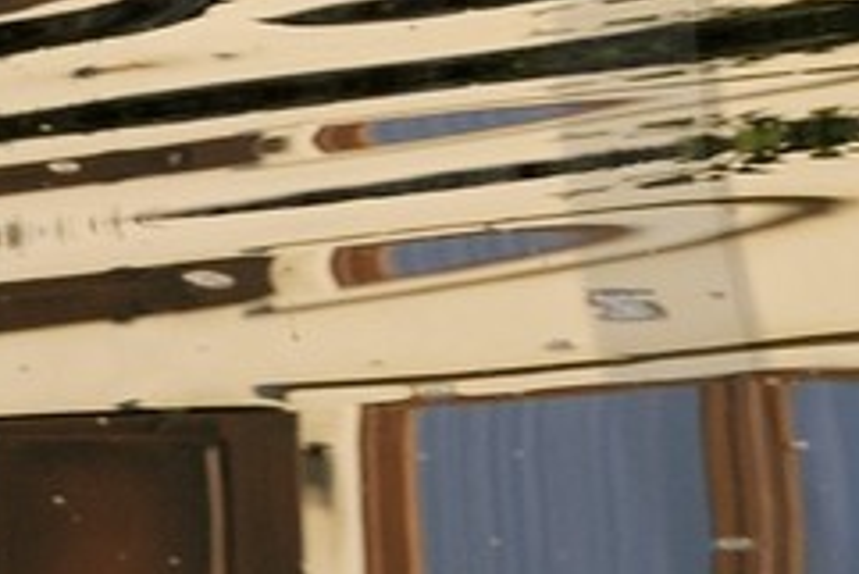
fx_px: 20604
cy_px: -21
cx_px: 2007
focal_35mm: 863
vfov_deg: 1.6
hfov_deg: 2.4
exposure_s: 1/200
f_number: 8
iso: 200
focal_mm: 130
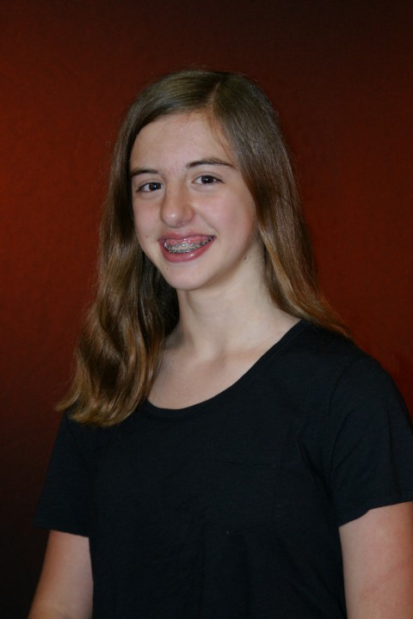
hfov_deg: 13.0
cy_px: 310
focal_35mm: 105
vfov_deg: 19.5
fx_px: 1807
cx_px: 206
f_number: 5.6
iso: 800
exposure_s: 1/125
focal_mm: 70
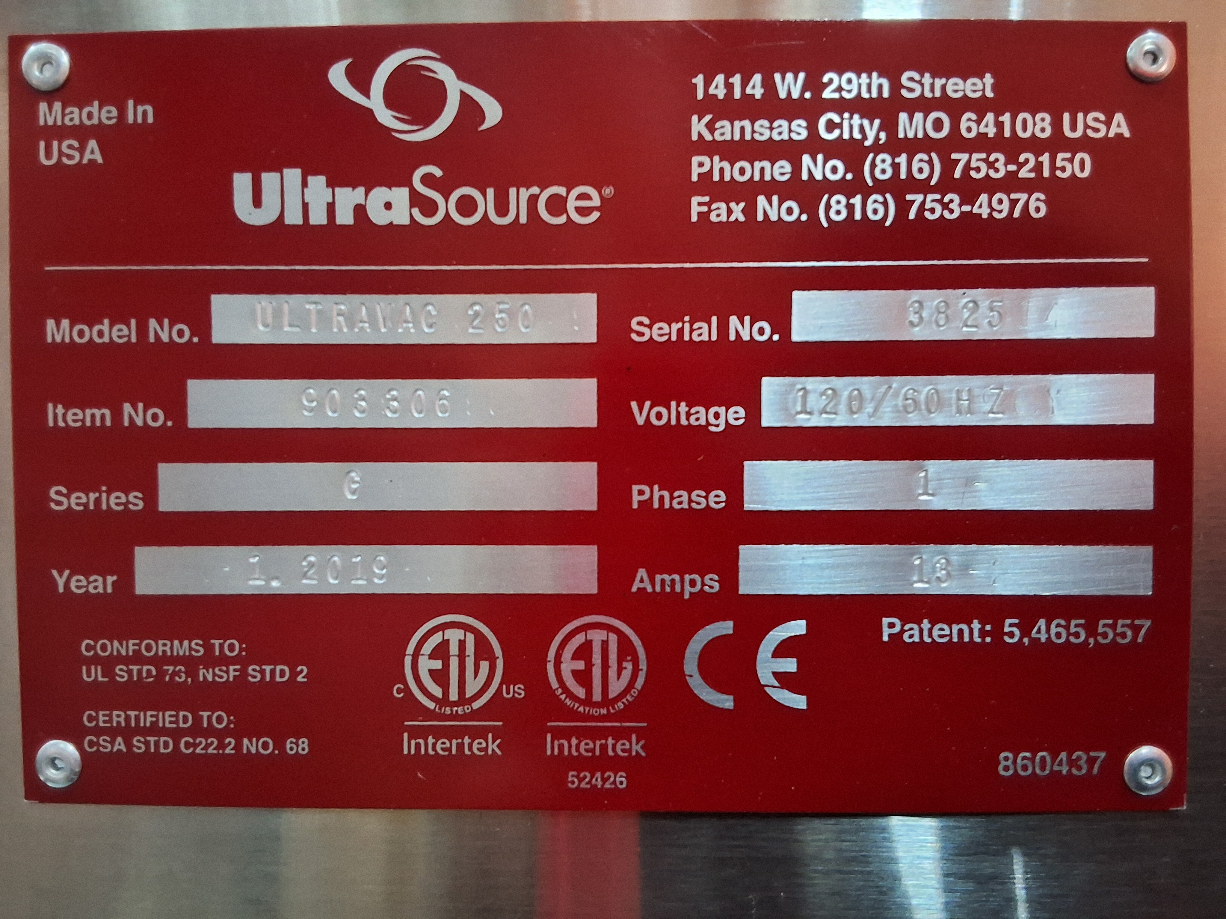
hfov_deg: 63.4
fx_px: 992
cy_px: 460
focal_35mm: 28
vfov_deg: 49.7
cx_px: 613
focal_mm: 2.91
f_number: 1.9
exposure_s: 1/20
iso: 400
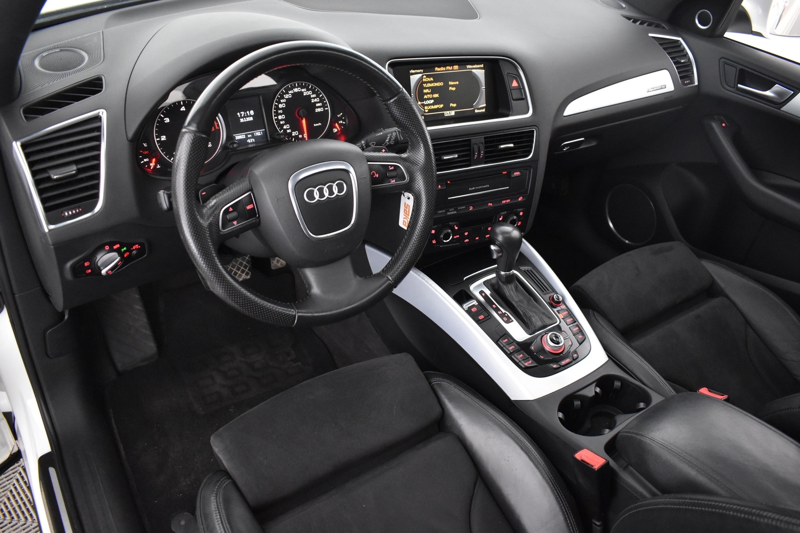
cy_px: 266
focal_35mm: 27
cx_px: 400
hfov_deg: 67.4
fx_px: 600
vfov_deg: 47.9
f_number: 3.5
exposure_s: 1/25
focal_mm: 18
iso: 3200
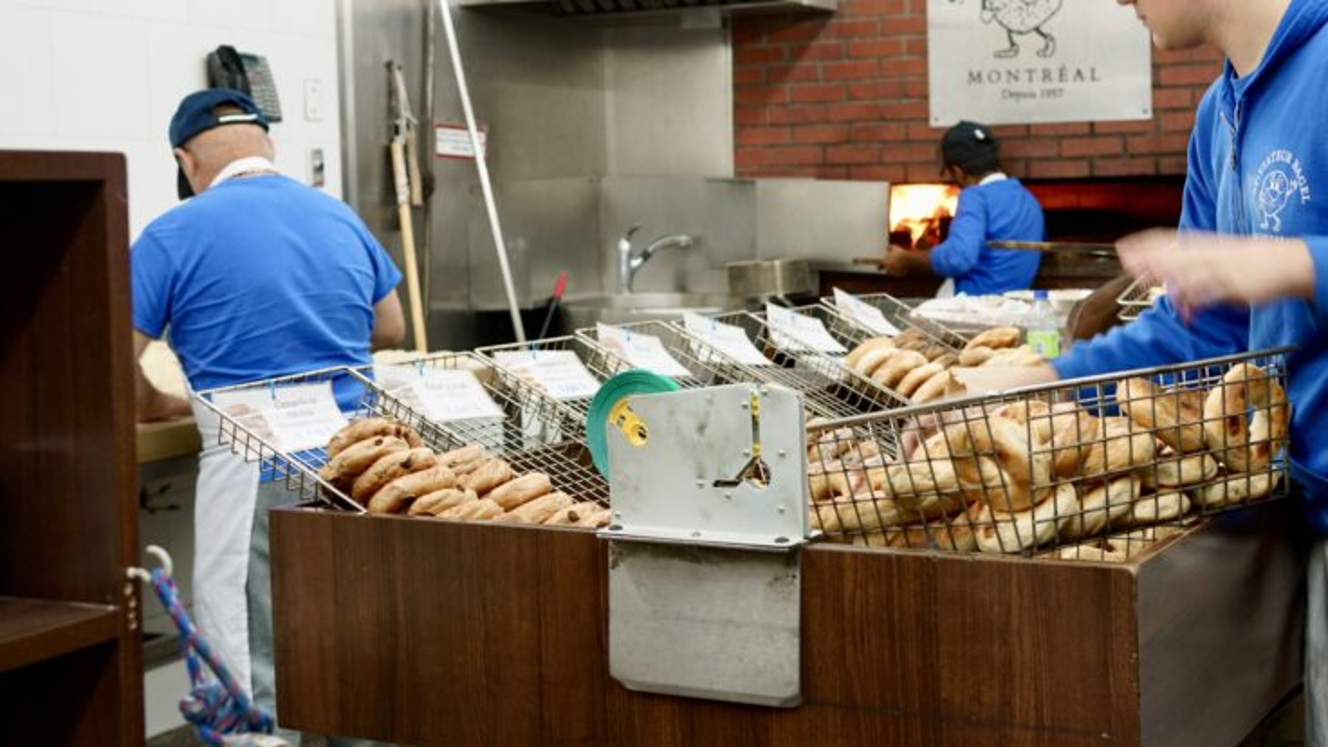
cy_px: 270
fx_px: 1796
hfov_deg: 40.2
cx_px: 866
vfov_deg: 23.4
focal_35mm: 51
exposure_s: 1/30
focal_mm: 35
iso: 400
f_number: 4.5
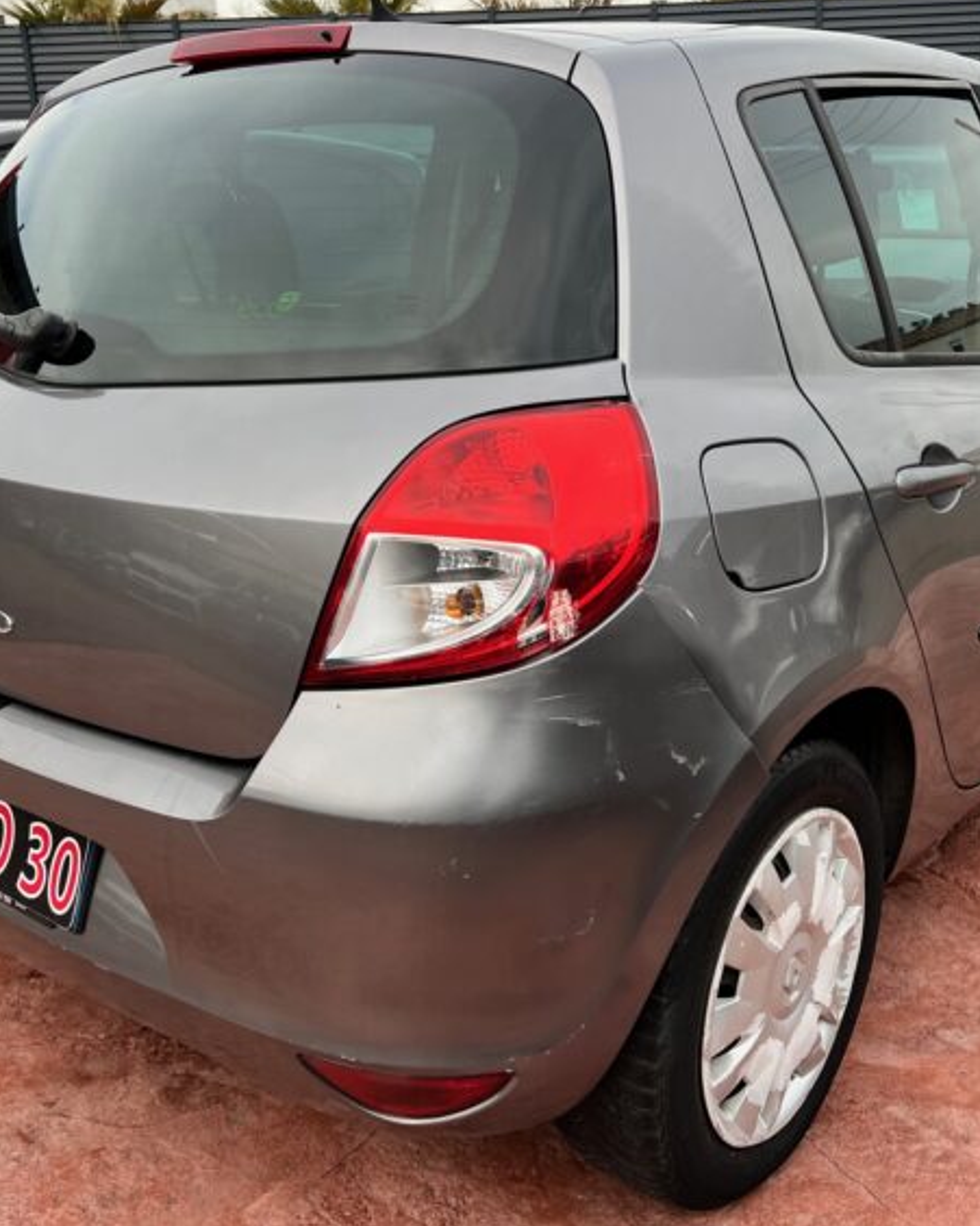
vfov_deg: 50.3
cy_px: 596
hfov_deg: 41.1
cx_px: 550
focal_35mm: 36
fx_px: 1306
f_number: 1.5
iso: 50
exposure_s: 1/466
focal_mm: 5.7
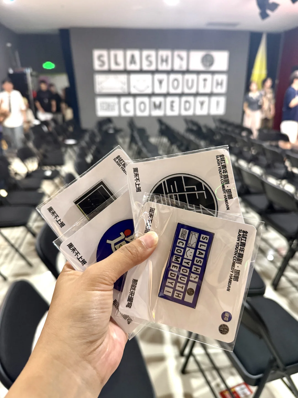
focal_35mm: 24
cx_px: 149
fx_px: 275
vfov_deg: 71.6
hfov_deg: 56.8
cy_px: 199
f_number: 1.78
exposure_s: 1/50
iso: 500
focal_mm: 6.76
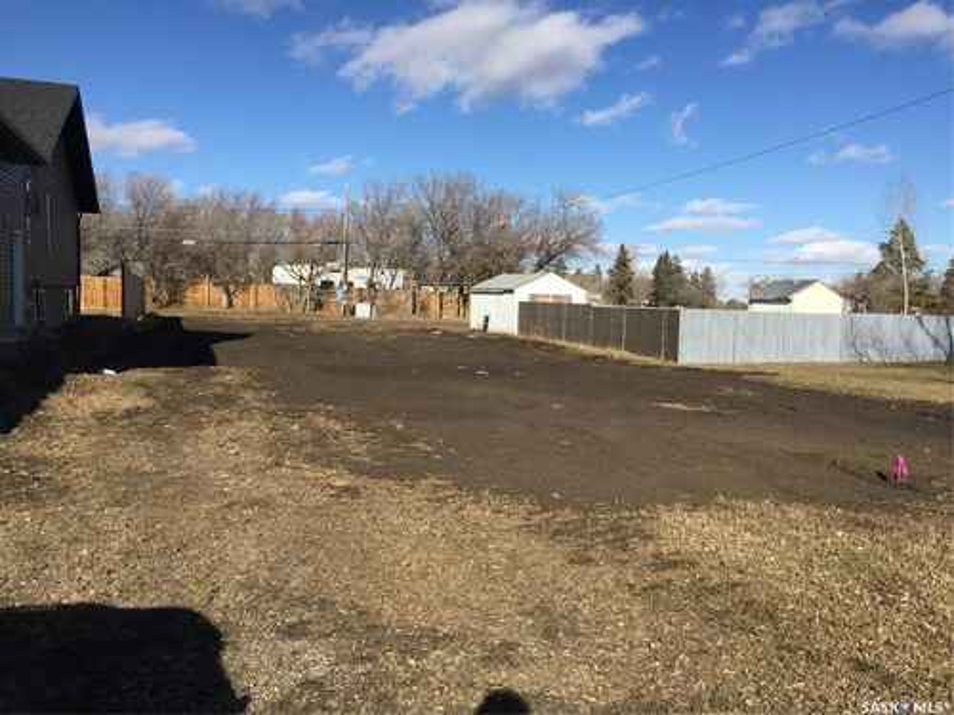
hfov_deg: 61.7
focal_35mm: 29
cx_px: 477
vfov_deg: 48.2
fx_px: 799
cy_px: 358
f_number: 2.2
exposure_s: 1/2198
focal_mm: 4.15
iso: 32
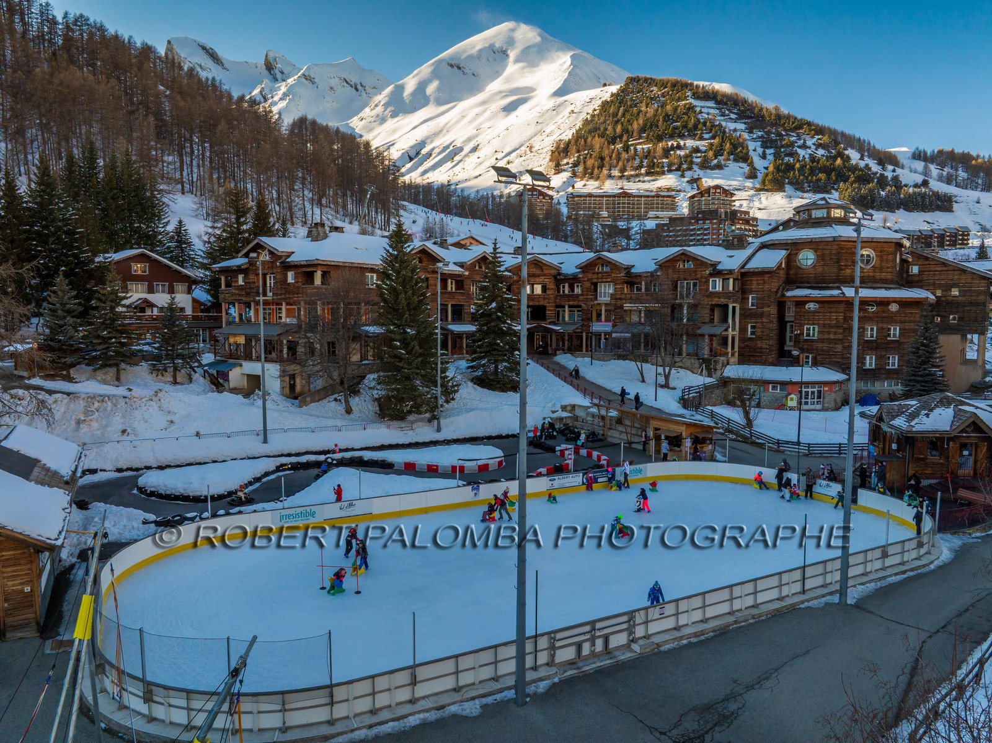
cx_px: 496
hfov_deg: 71.6
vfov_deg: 56.8
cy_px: 372
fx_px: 687
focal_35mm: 24
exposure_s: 1/240
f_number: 9
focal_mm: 12.3
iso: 200
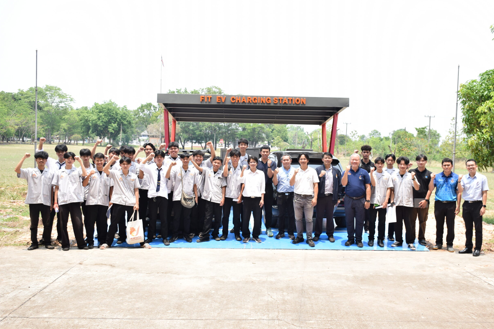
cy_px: 166
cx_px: 255
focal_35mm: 38
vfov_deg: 35.1
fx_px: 521
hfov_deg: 50.7
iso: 400
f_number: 5.6
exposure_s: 1/750
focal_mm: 24
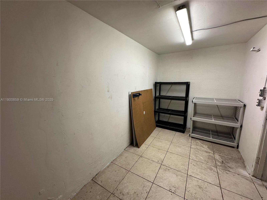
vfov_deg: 85.7
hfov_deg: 102.1
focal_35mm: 14
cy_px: 100
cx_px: 134
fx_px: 108
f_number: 2.2
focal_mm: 2.22
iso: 160
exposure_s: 1/120
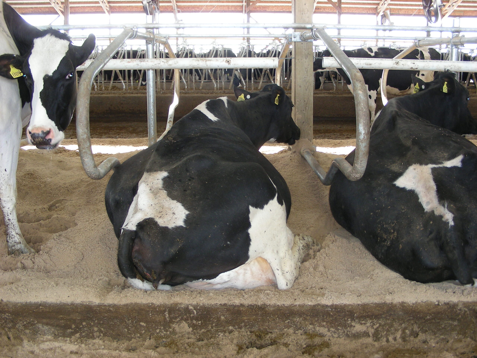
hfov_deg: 45.8
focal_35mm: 41
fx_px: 565
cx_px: 238
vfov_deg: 35.1
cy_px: 179
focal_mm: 6.8
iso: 82
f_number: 3.5
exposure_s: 1/30
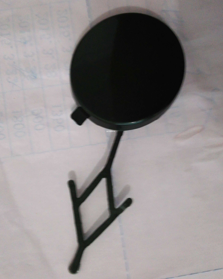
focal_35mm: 31
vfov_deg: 57.1
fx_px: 256
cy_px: 131
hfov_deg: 47.1
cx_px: 111
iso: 400
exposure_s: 1/33.3
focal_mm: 3.8
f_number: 2
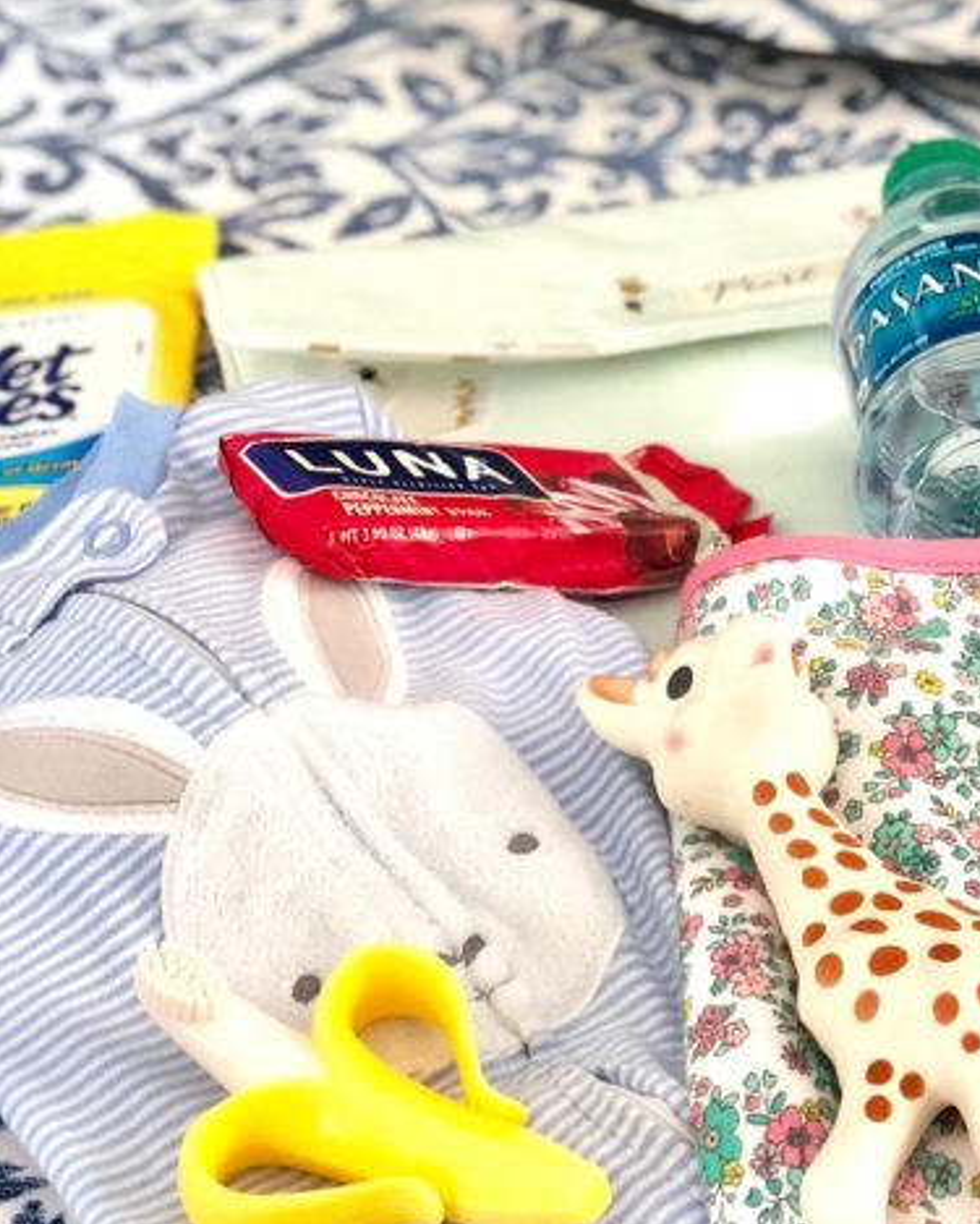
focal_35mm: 111
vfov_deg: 17.3
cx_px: 1001
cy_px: 413
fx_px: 4020
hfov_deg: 13.7
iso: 80
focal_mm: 6
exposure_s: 1/40
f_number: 2.4
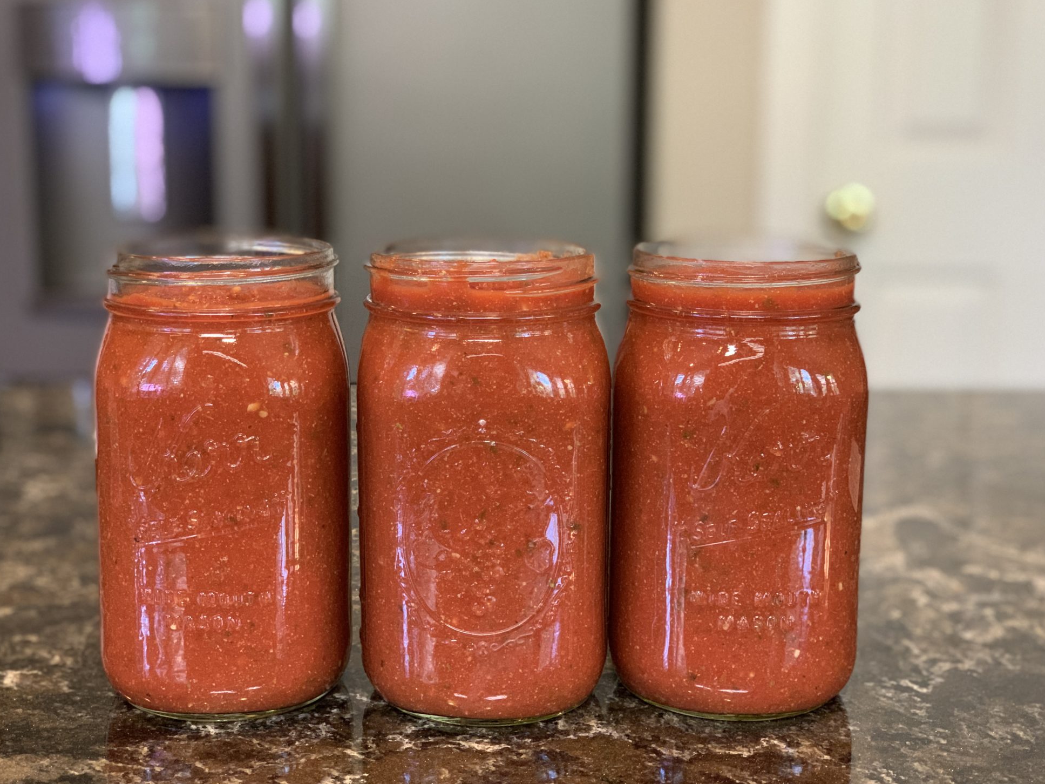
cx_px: 497
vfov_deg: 26.6
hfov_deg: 34.9
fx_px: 1660
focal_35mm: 55
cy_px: 395
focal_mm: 6
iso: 320
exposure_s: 1/60
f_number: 2.4
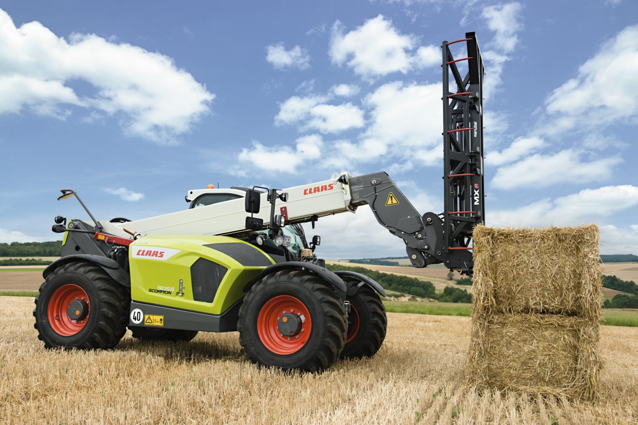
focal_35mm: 35
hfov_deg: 54.4
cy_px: 212
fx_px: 620
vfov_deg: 37.9
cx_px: 319
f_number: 8
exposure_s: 1/640
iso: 400
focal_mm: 35
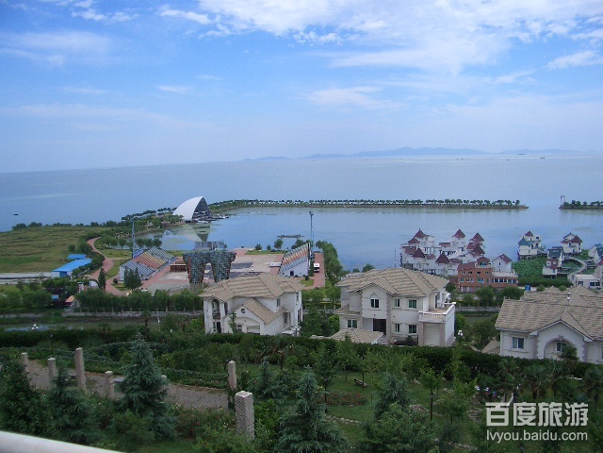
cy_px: 226
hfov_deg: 52.6
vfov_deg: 40.7
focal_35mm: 35
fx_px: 610
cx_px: 302
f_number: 4.3
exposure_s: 1/640
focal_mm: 5.8
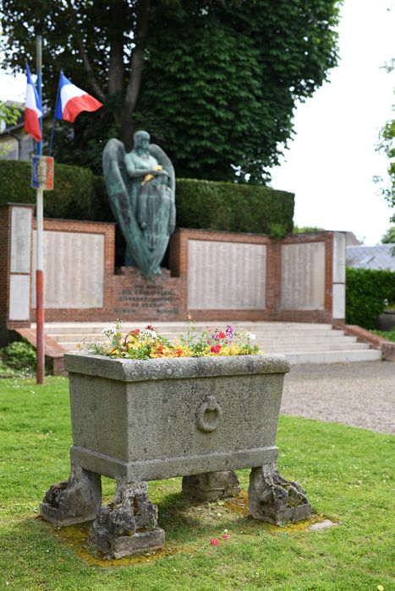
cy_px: 296
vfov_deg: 39.6
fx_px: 822
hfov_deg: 27.0
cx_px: 198
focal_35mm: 50
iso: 64
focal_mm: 50
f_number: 3.5
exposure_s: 1/400
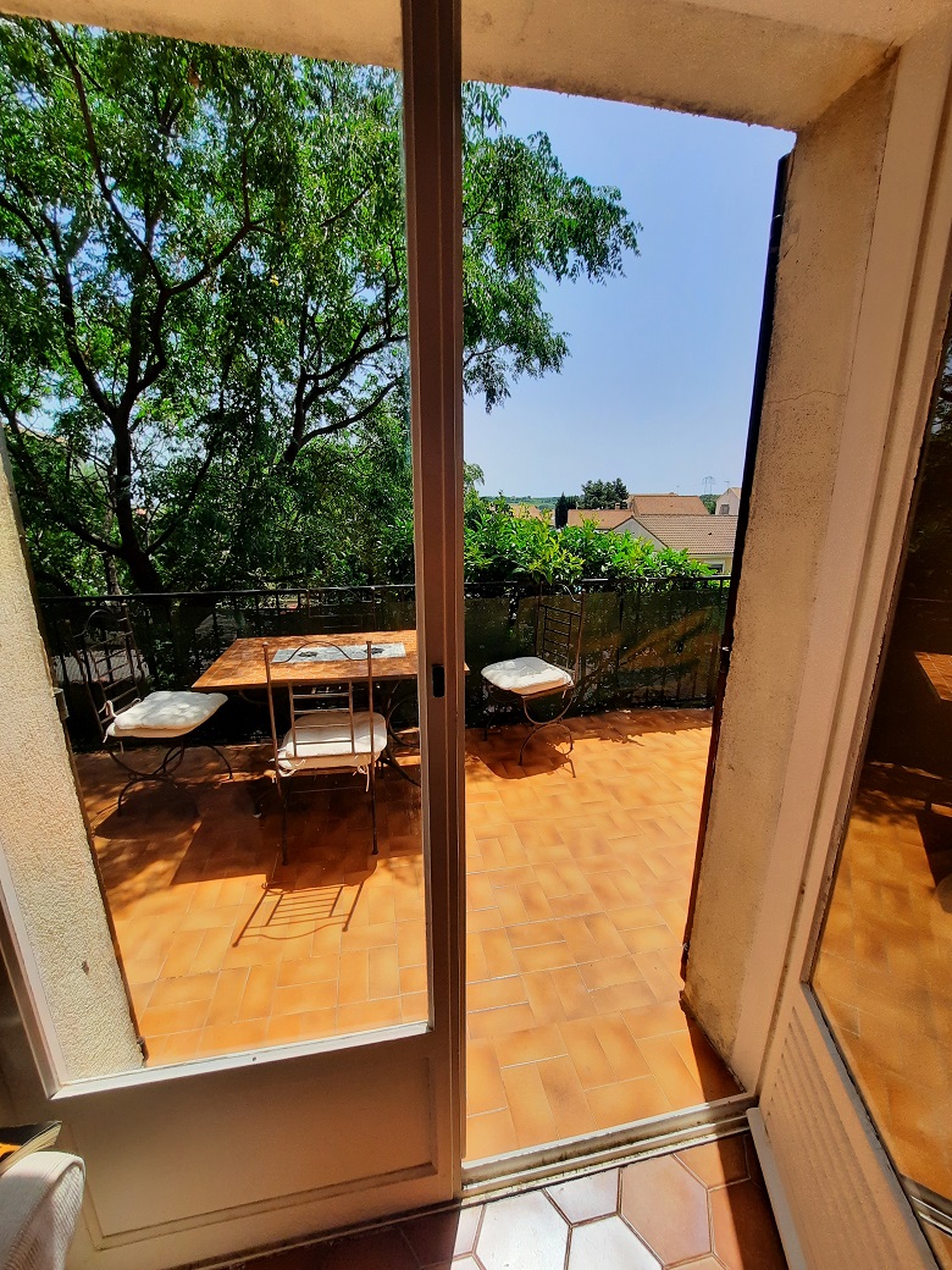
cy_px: 635
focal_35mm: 13
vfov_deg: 106.2
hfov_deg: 89.9
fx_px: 477
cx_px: 476
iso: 40
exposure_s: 1/1818
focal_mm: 1.74
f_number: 2.2
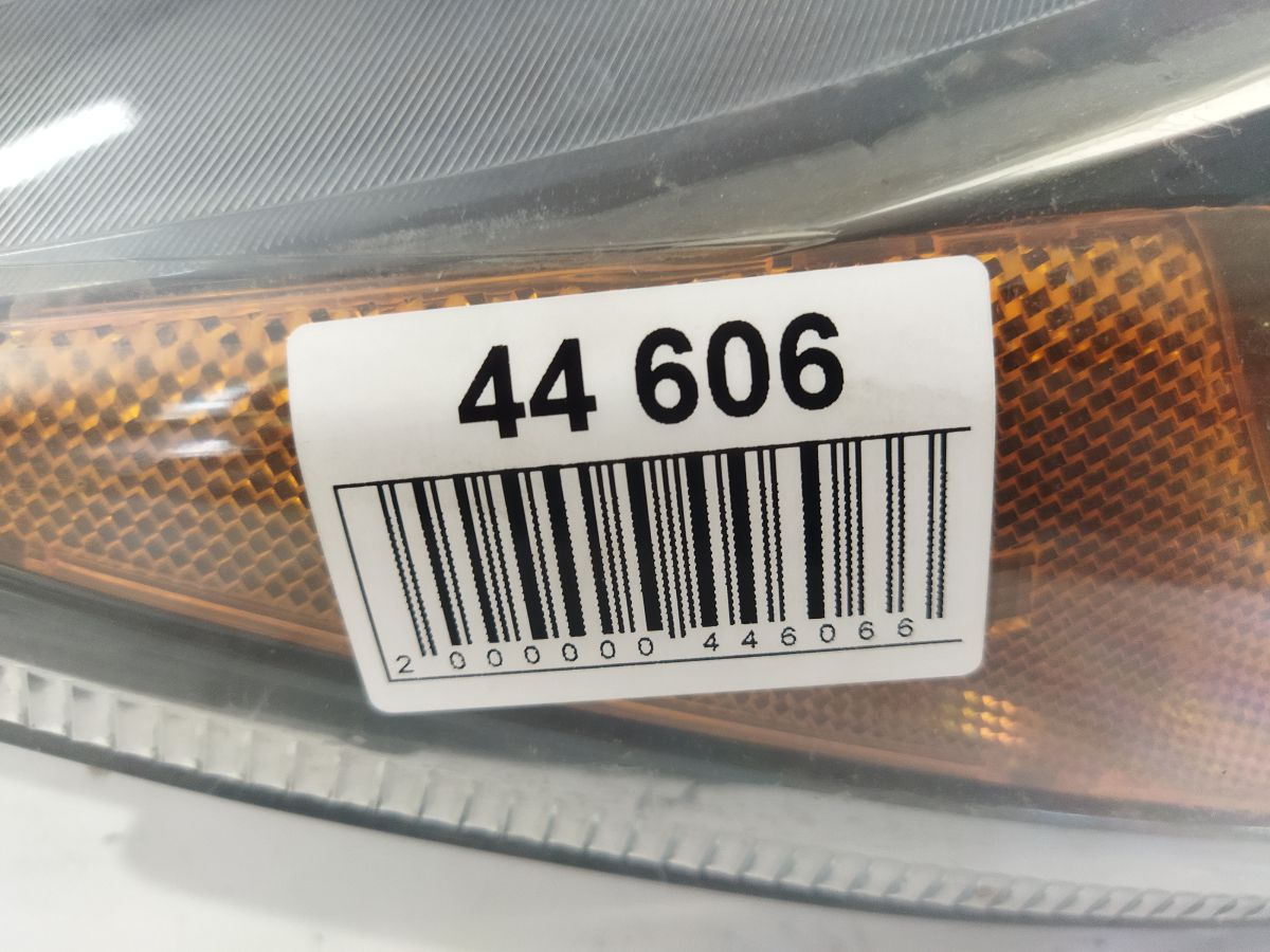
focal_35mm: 27
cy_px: 476
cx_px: 635
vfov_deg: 51.4
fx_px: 991
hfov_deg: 65.3
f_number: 1.79
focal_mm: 4.71
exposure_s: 1/50
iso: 353
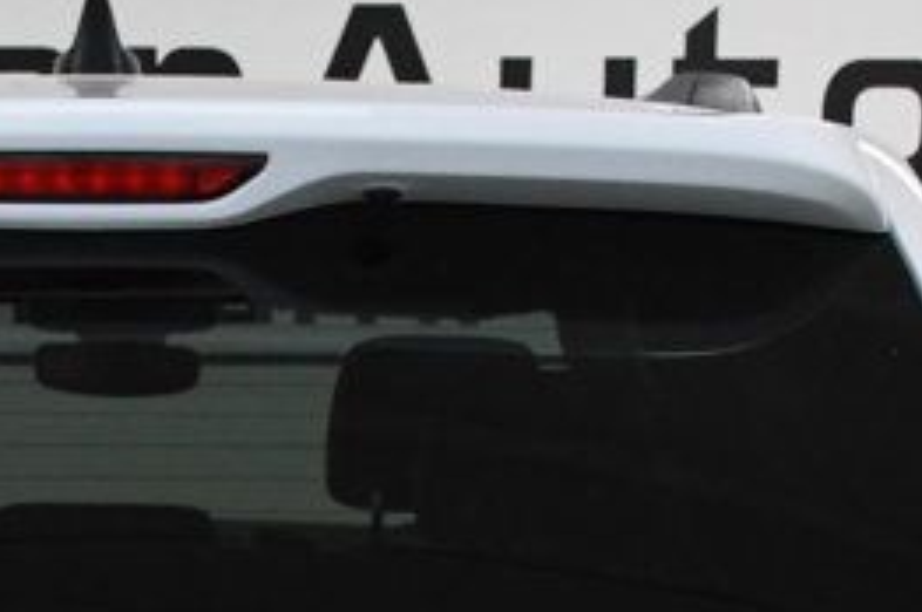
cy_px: 1031
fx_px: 3402
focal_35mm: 133
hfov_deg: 15.2
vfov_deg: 9.8
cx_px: 81
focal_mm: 23
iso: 2500
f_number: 9
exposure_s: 1/320
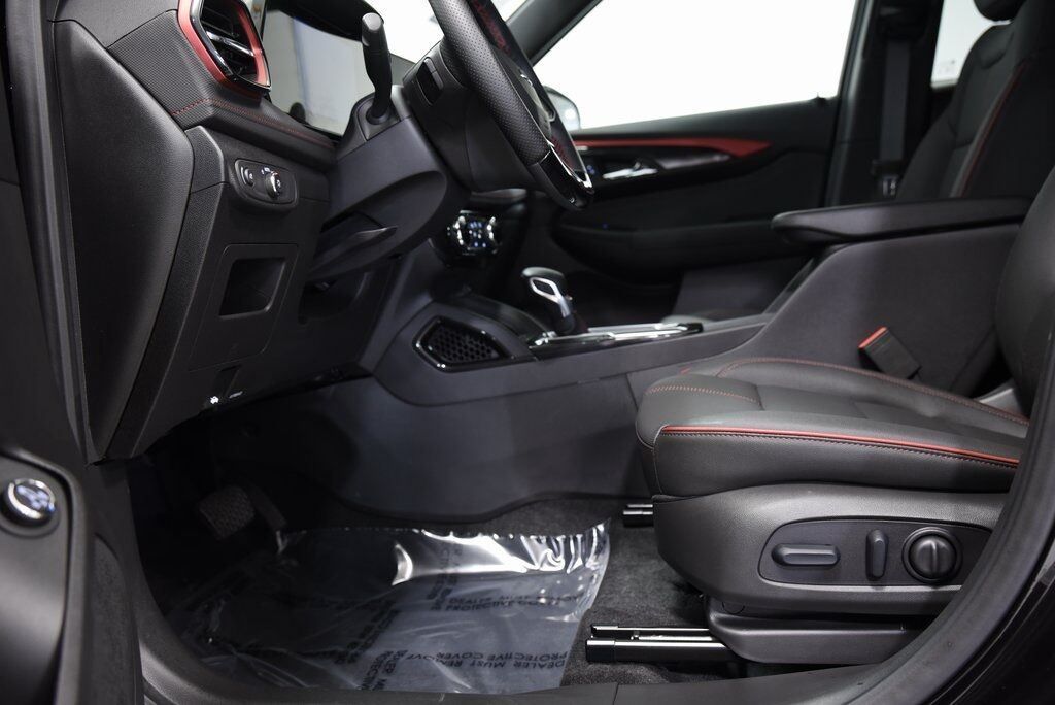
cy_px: 352
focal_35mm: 31
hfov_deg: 60.3
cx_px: 528
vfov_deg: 42.4
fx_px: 909
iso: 1600
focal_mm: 31
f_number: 4
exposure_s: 1/15
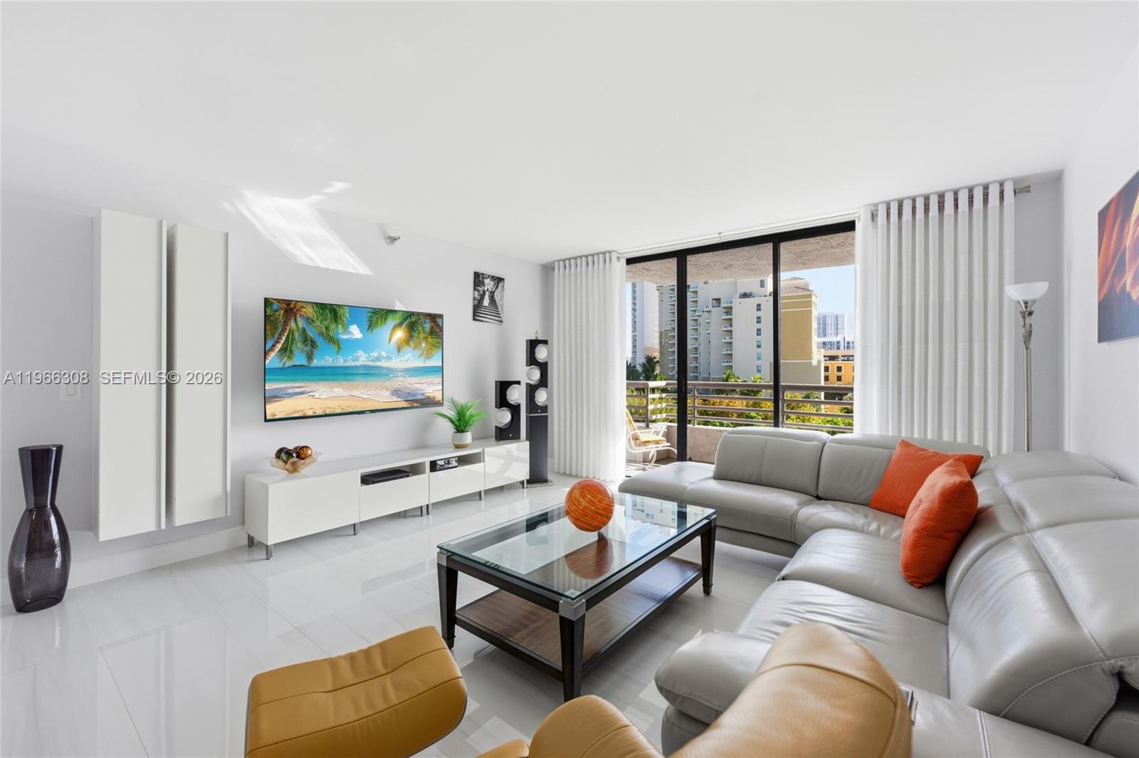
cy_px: 379
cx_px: 570
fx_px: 443
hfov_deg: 104.3
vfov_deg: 81.1
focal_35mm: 14
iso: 250
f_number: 8
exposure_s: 1/2500
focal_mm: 14
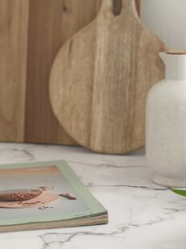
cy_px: 5
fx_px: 1005
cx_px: 91
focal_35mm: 140
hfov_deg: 10.6
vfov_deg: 13.9
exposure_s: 1/60
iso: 250
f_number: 1.78
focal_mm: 6.86
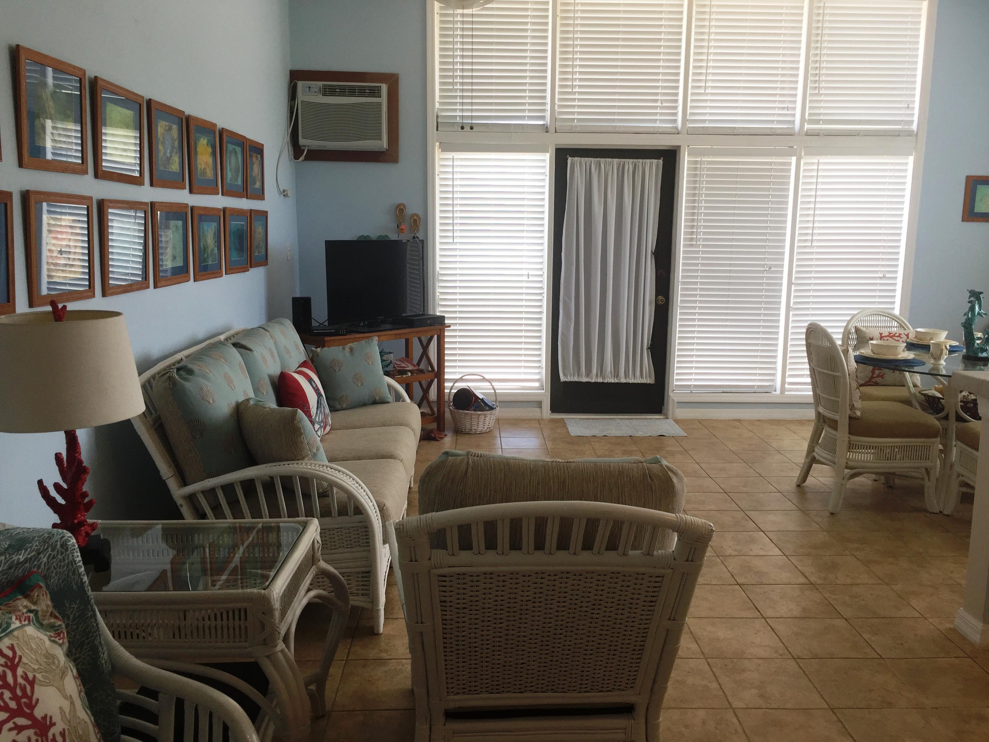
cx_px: 494
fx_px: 829
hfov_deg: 61.7
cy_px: 371
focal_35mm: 29
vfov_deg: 48.2
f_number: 2.2
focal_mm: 4.15
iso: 40
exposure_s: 1/60
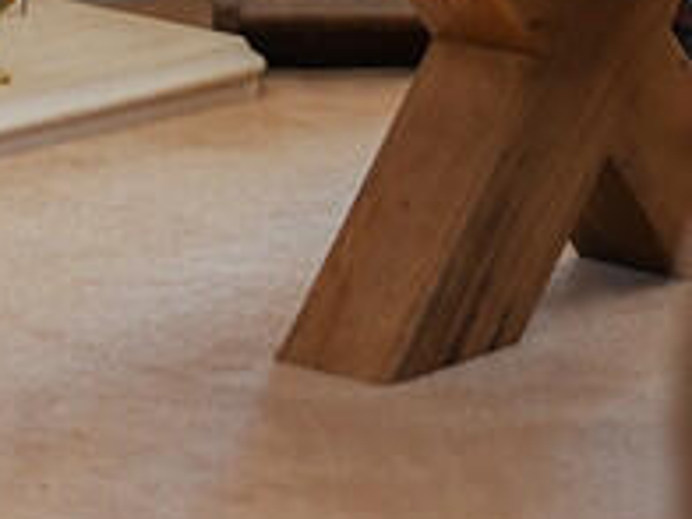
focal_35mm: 251
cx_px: 523
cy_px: -602
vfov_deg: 5.8
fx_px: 5018
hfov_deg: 7.9
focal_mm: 50
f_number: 1.8
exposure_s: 1/80
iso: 400
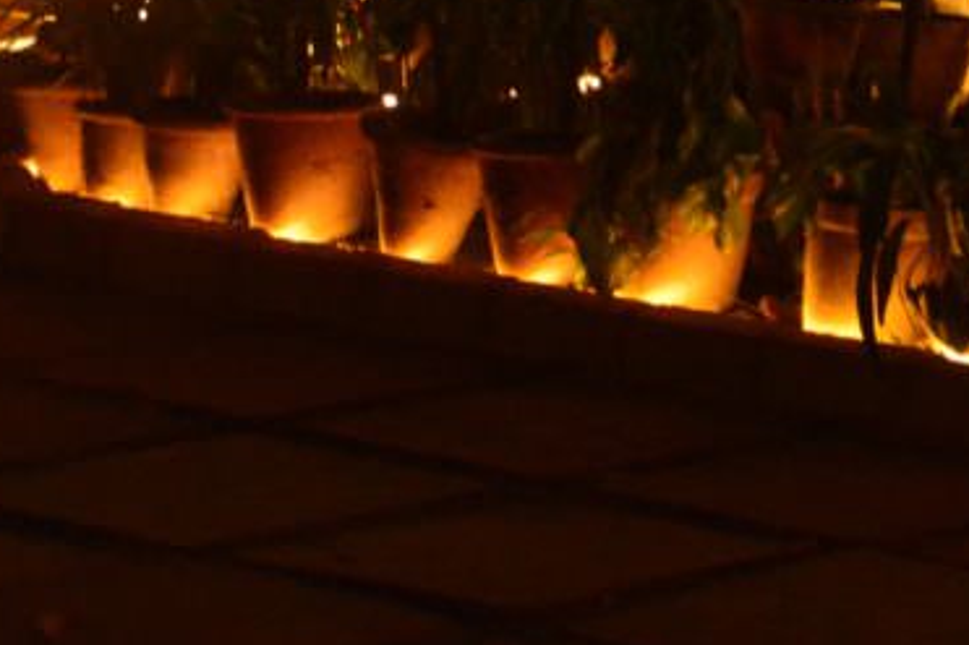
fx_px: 5946
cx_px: 1366
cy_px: -328
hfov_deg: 9.1
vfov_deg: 6.1
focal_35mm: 221
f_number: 4.8
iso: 3200
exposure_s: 1/20
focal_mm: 42
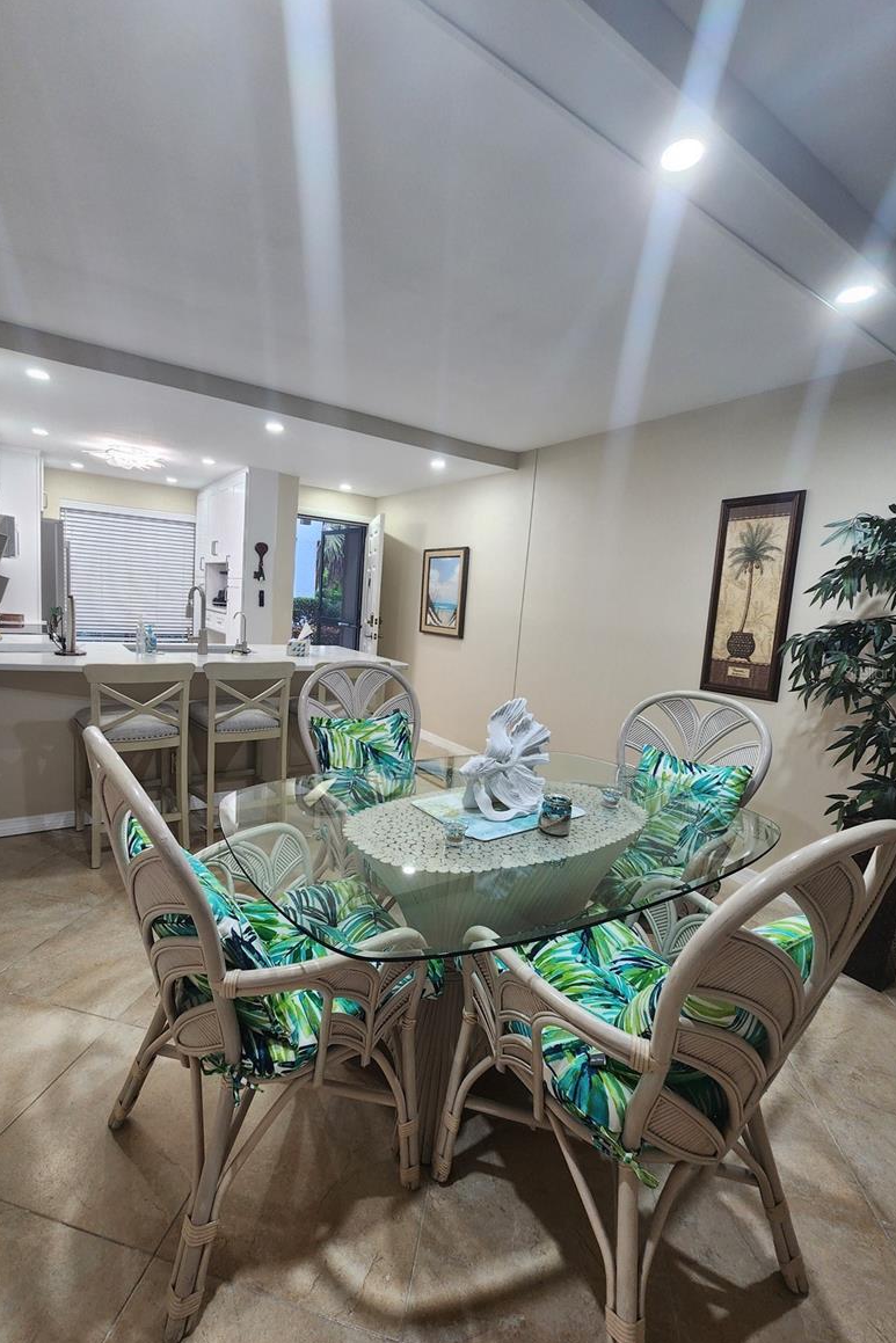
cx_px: 405
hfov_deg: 81.0
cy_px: 672
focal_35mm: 14
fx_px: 522
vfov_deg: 104.2
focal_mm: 2.2
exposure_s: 1/60
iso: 160
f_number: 2.2
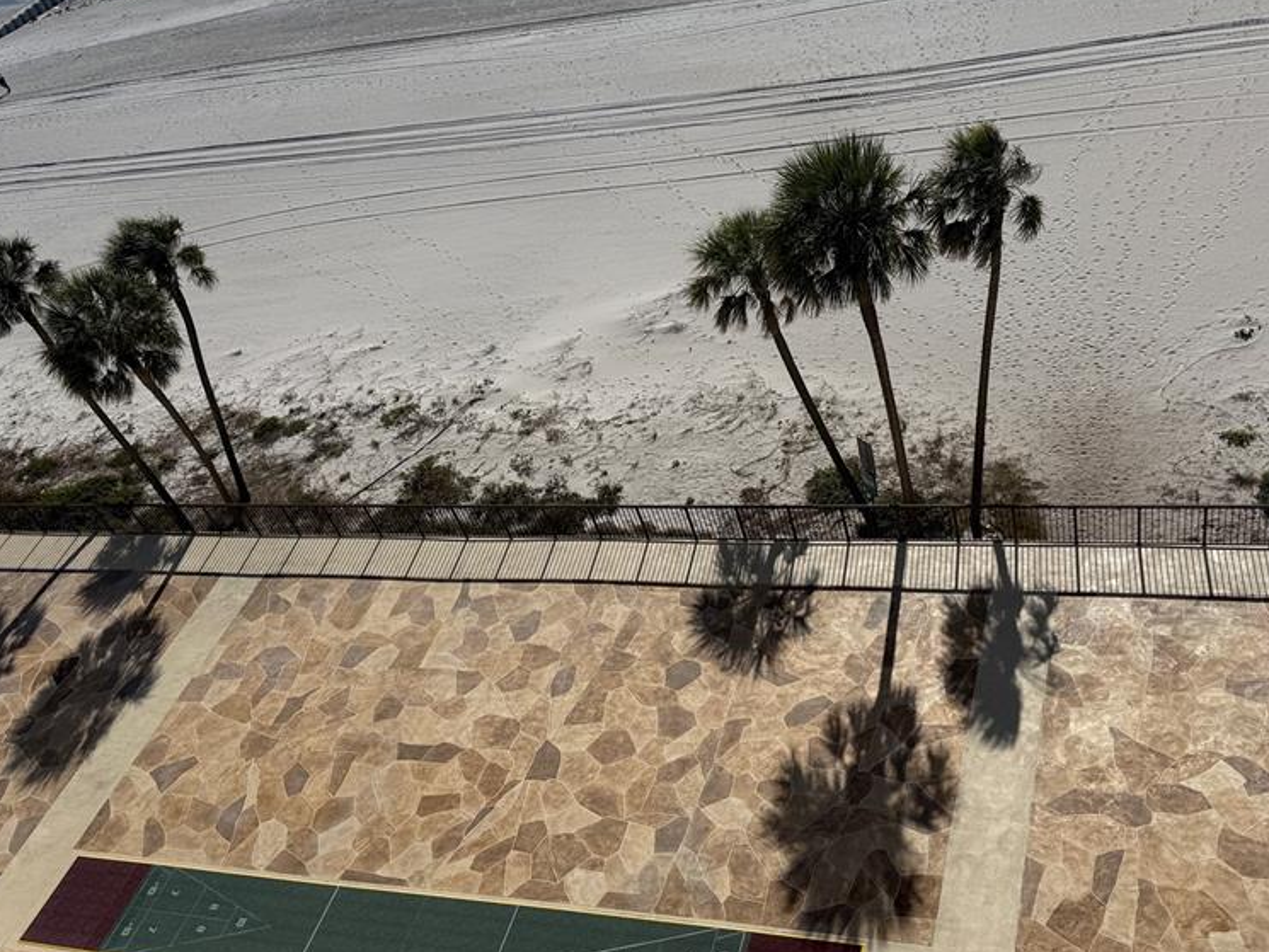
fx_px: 1210
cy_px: 552
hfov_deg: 55.0
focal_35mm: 33
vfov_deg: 42.8
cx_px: 751
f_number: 1.78
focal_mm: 6.76
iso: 80
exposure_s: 1/14286
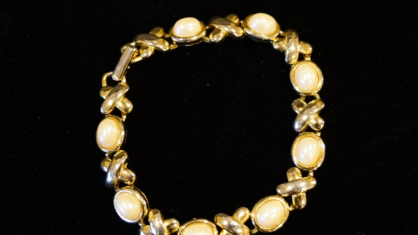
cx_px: 212
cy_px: 132
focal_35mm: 72
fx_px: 793
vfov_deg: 16.9
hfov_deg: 29.5
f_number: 5.6
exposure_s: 1/15
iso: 3200
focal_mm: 45
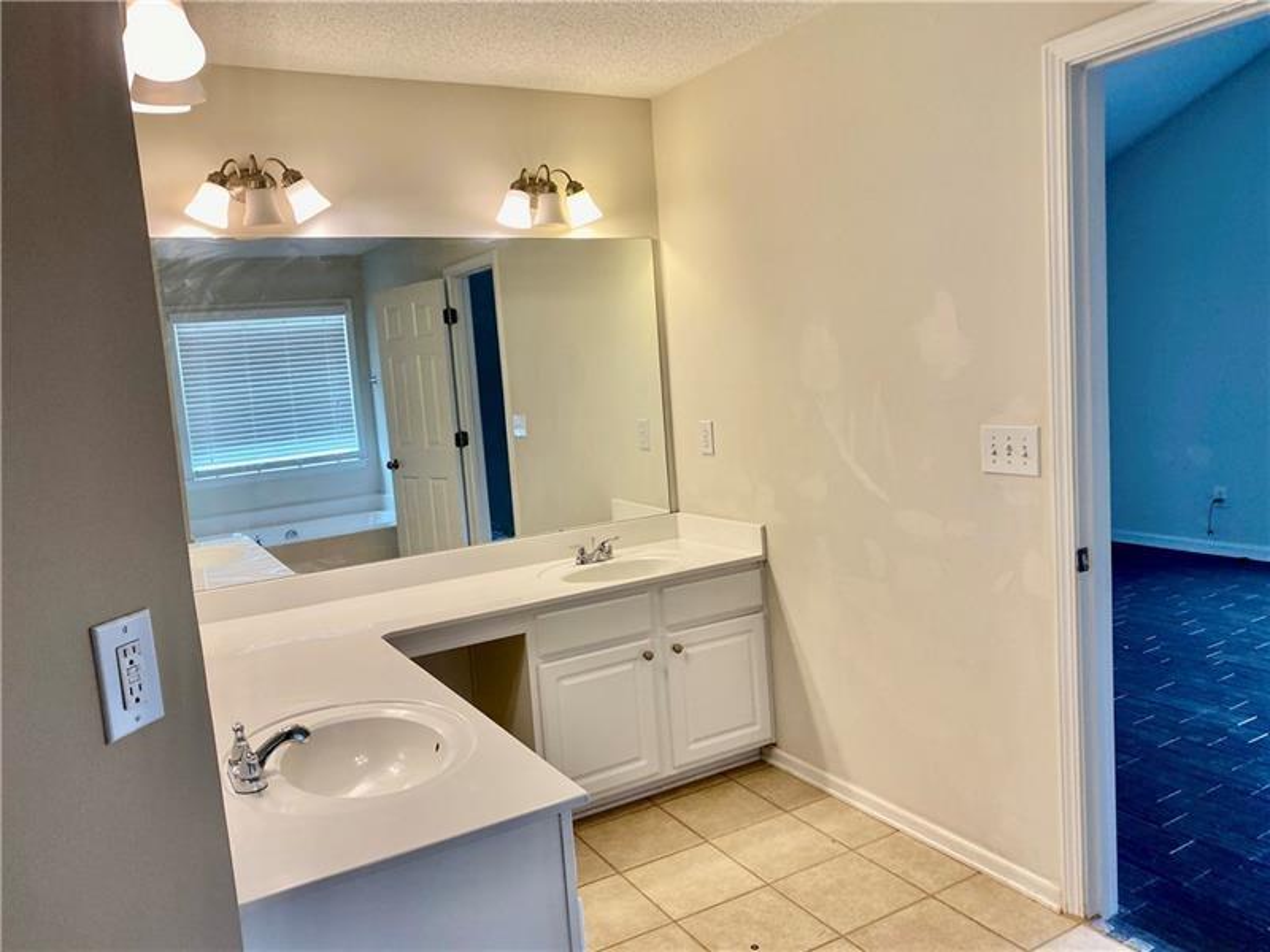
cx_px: 635
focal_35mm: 26
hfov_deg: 67.3
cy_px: 476
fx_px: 954
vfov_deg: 53.1
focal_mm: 4.25
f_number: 1.8
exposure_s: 1/120
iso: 100
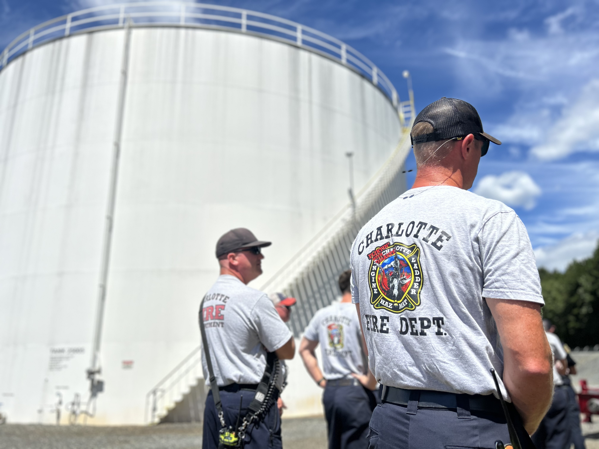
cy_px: 224
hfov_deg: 67.3
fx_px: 450
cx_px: 300
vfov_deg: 53.1
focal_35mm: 26
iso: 50
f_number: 1.5
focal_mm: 5.7
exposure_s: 1/9434
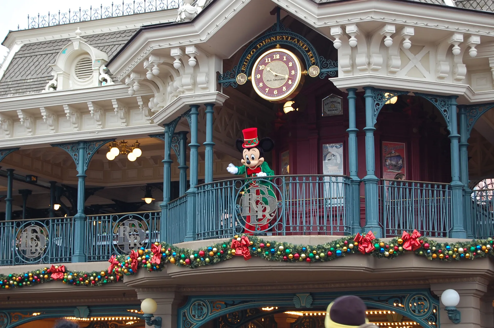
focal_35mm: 82
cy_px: 164
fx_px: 1130
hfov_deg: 24.7
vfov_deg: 16.5
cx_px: 247
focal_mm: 55
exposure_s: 1/40
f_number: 5.6
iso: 200
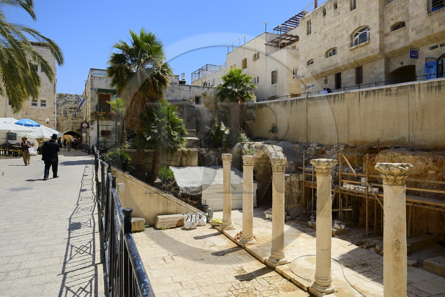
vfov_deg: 53.1
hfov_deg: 73.8
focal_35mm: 24
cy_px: 148
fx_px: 297
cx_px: 222
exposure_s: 1/250
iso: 200
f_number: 13
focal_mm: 24
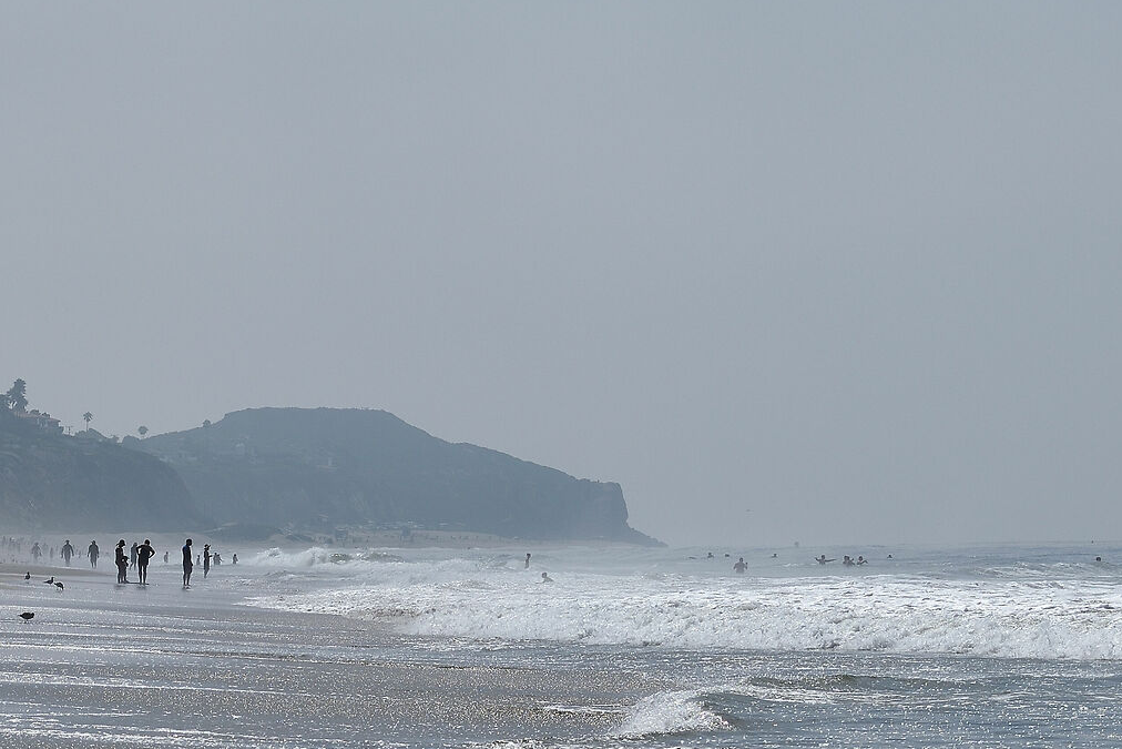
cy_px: 651
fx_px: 7761
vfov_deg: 5.5
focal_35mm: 249
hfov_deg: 8.2
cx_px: 115
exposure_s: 1/800
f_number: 8
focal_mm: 70
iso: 100
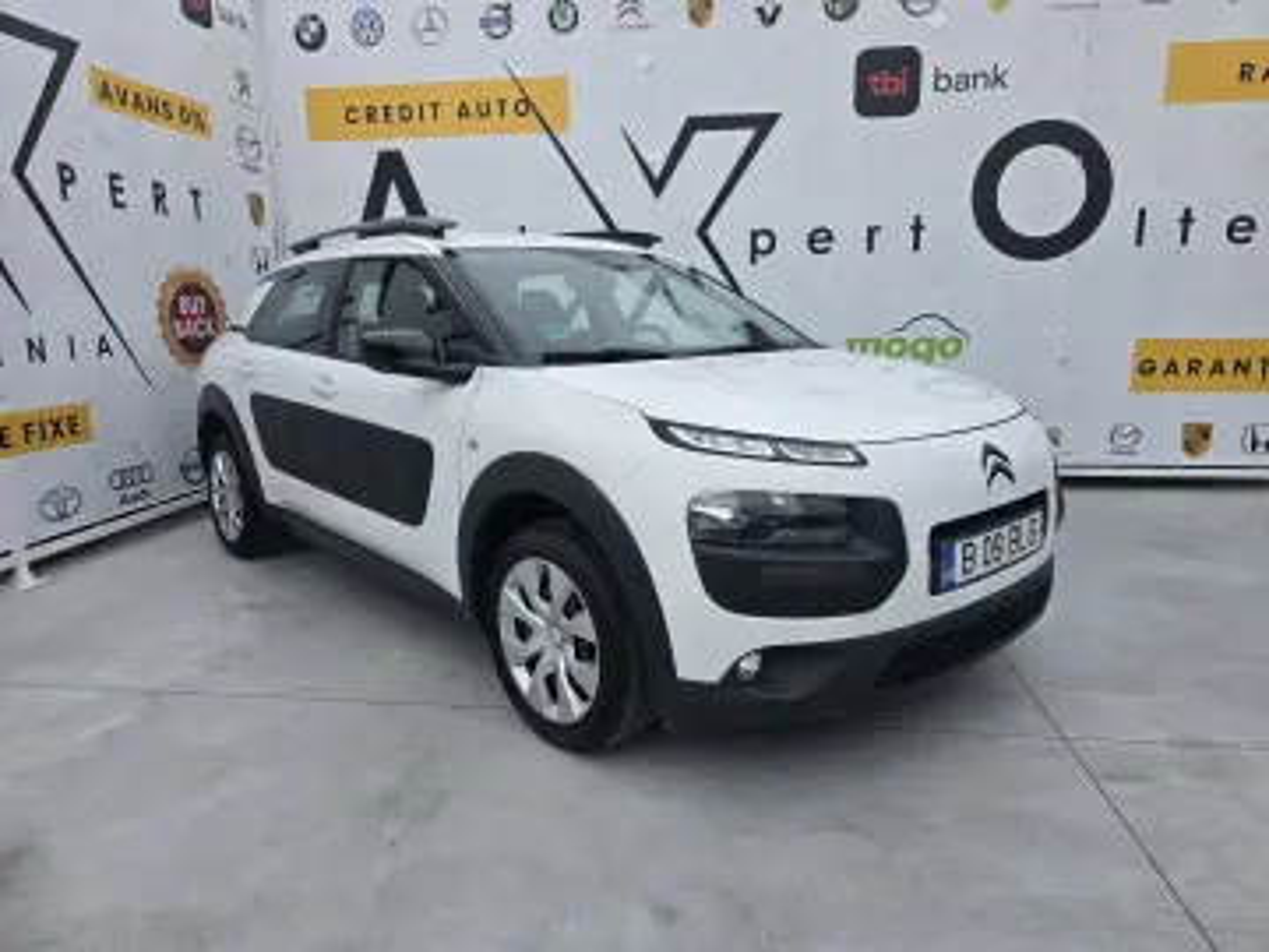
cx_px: 634
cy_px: 476
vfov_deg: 58.9
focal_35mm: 23
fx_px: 843
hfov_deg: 73.9
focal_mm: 6.3
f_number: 1.7
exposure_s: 1/1723
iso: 80
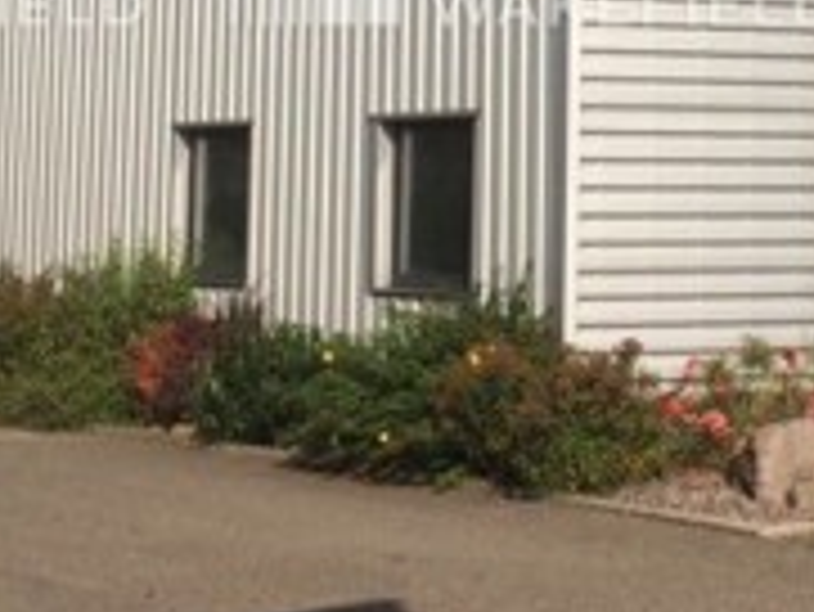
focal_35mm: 104
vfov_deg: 14.0
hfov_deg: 18.4
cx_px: 834
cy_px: -36
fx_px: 2447
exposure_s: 1/3731
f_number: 2.2
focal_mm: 4.12
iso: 40
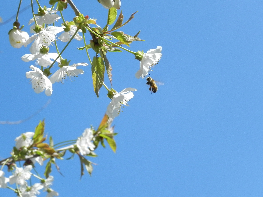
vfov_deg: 14.1
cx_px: 132
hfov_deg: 18.7
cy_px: 98
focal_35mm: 105
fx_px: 798
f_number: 7.1
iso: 160
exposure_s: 1/303
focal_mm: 18.8
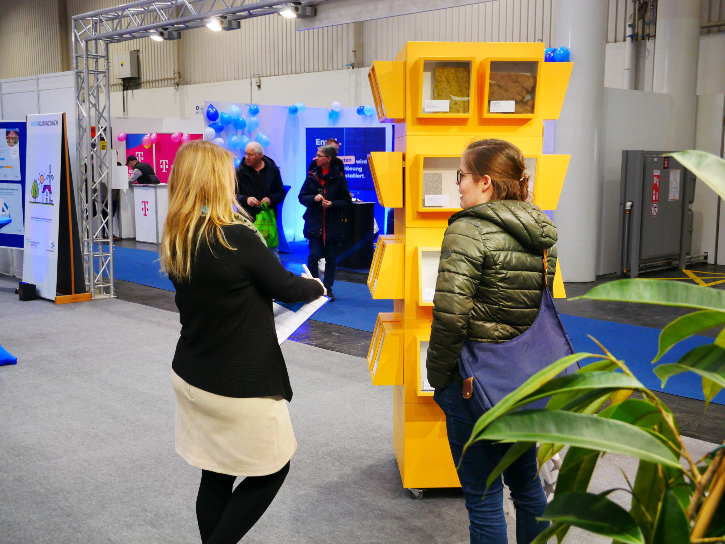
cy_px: 272
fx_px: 838
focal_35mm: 40
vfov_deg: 36.0
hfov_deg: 46.8
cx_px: 362
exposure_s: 1/60
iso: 1600
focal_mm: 20
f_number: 6.3
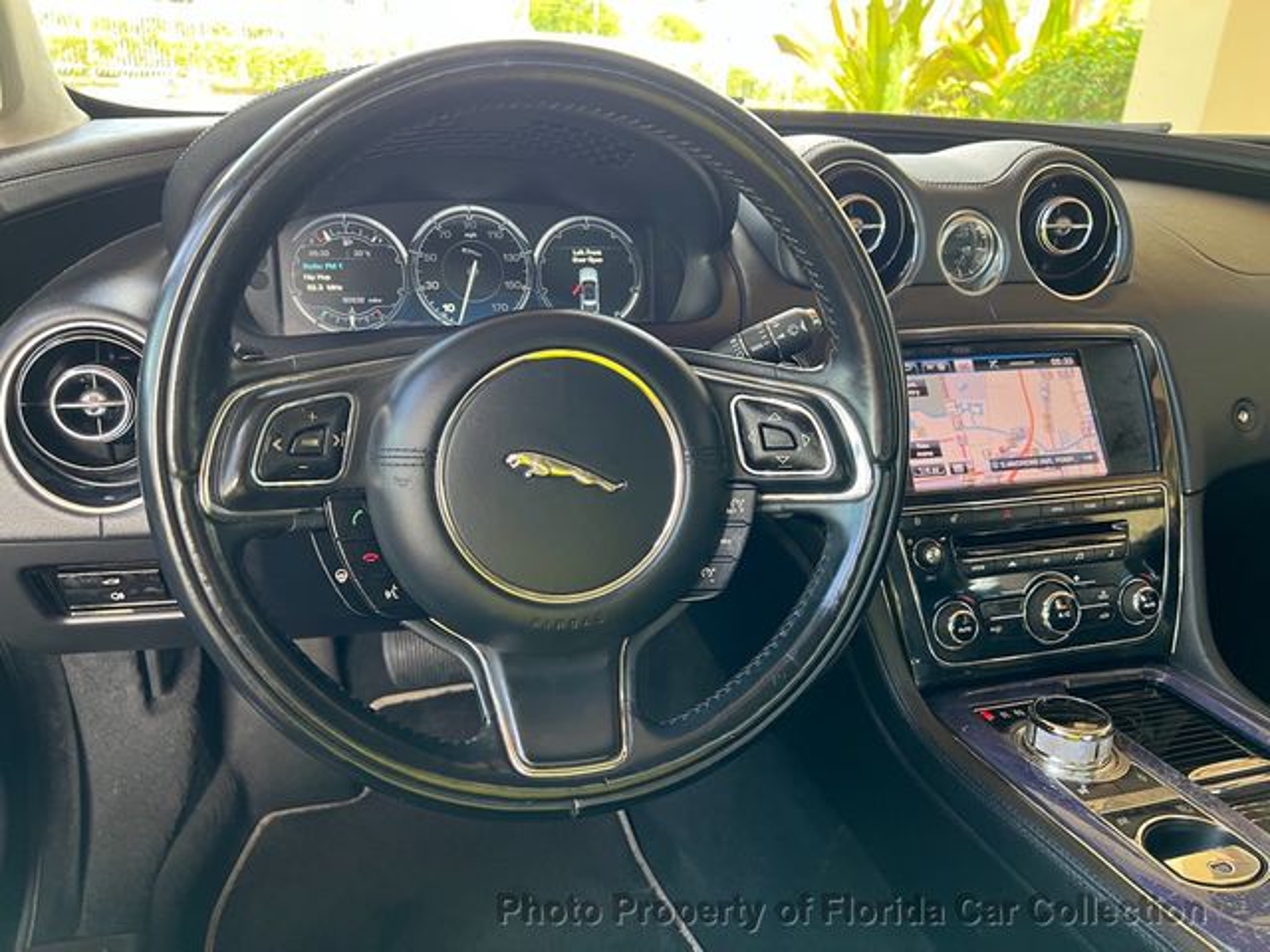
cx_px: 635
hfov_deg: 67.3
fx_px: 954
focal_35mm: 26
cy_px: 476
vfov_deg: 53.1
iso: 125
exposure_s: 1/93
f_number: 1.5
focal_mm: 5.7
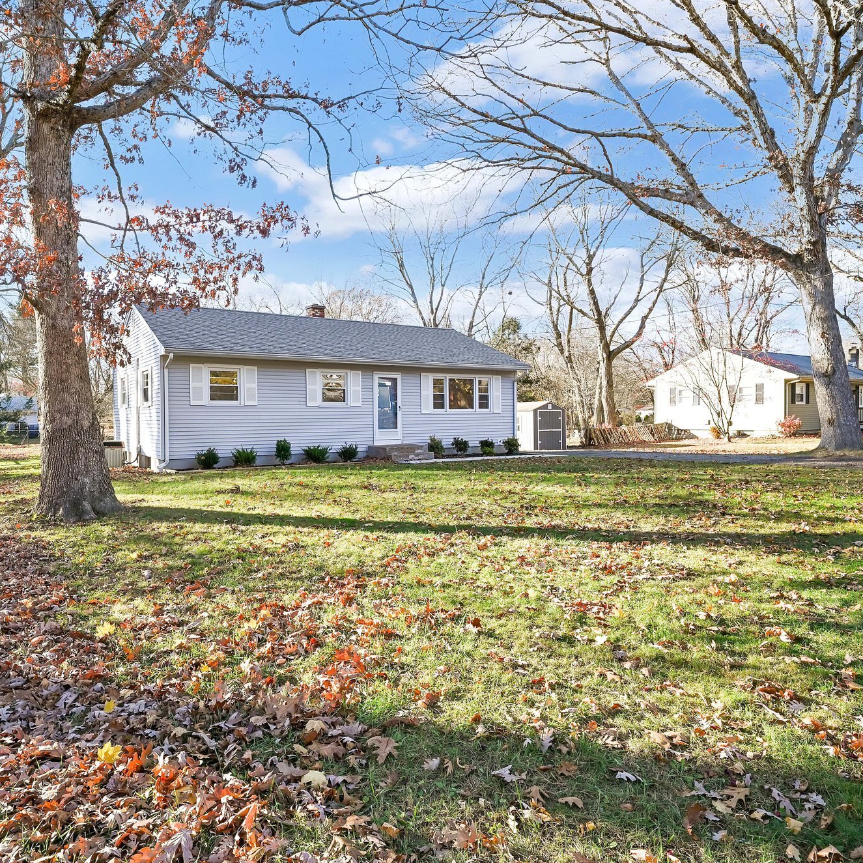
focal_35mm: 21
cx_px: 379
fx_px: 592
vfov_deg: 72.1
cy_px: 424
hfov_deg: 71.9
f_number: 8
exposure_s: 1/250
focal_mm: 16
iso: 400
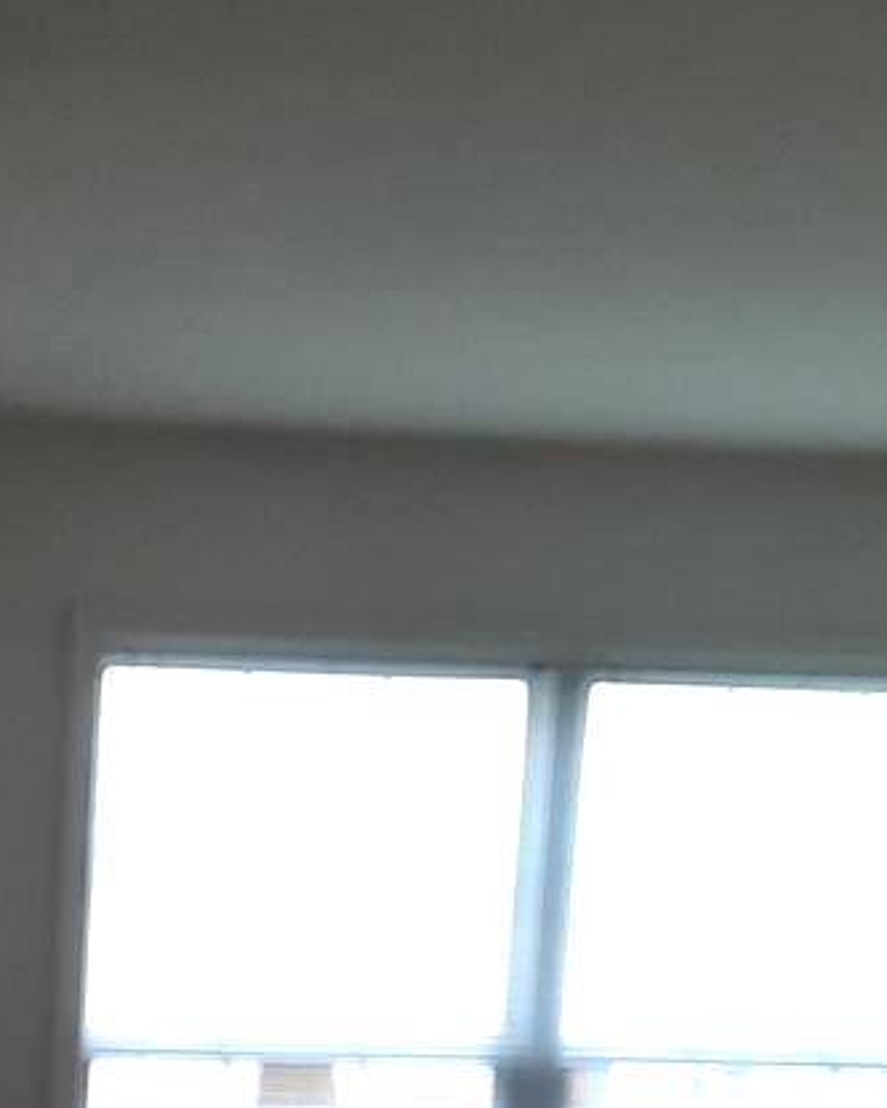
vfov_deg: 19.1
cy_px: 1569
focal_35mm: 90
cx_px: -184
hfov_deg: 16.4
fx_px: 2952
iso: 40
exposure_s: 1/60
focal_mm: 4.6
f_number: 2
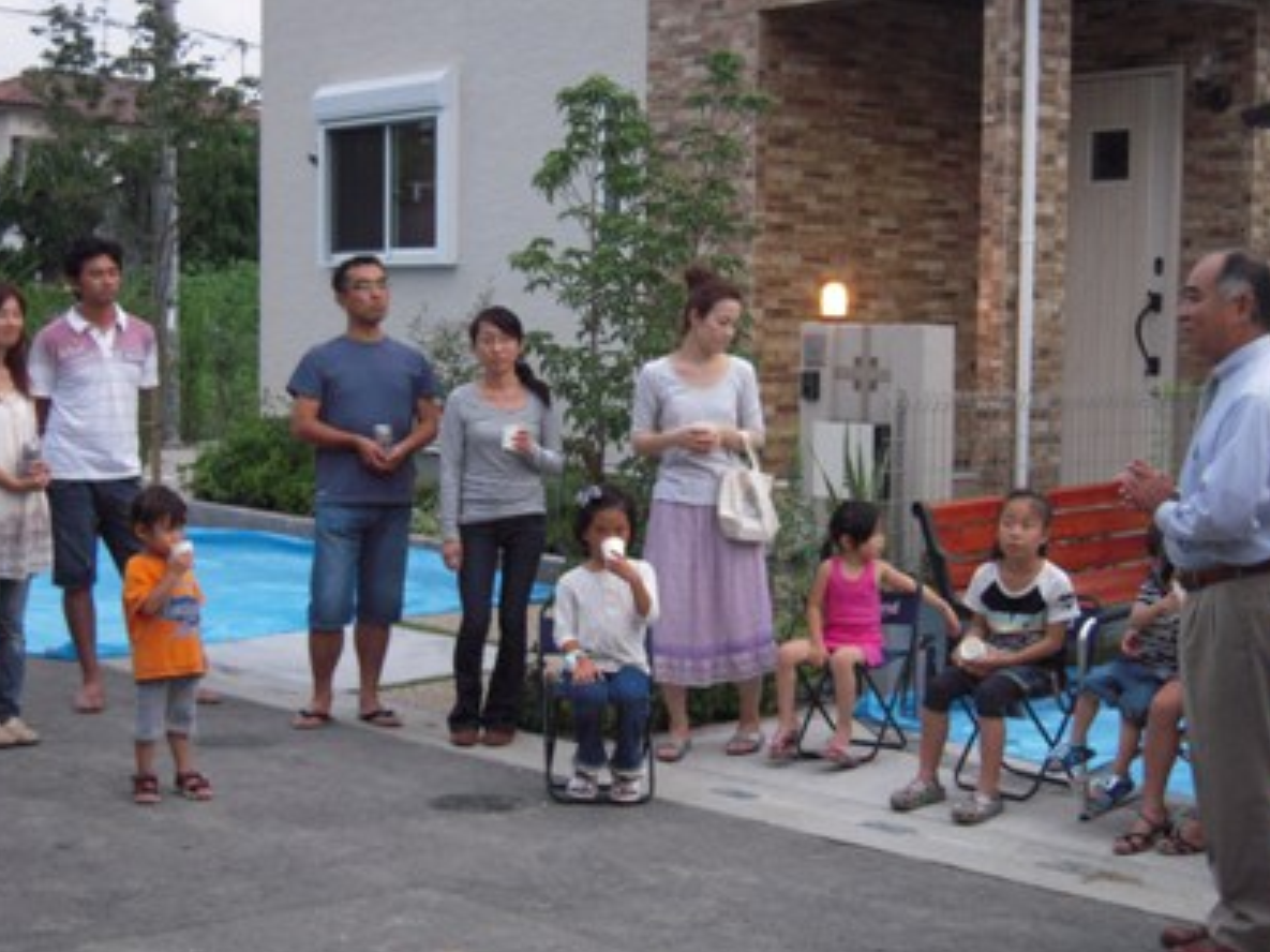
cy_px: 497
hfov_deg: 31.2
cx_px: 648
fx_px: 2274
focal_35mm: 62
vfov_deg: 23.6
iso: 400
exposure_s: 1/25
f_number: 3.9
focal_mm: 10.5
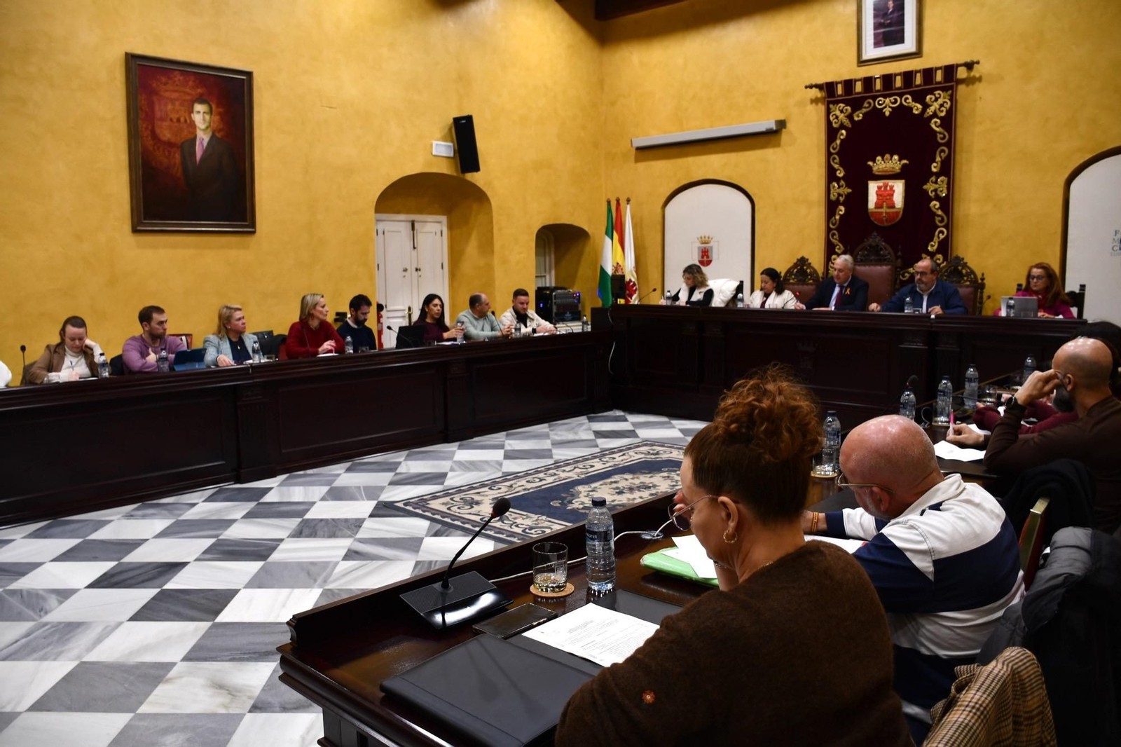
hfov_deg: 67.4
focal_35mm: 27
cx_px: 560
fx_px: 841
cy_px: 374
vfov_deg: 47.9
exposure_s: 1/25
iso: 320
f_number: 3.5
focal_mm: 18
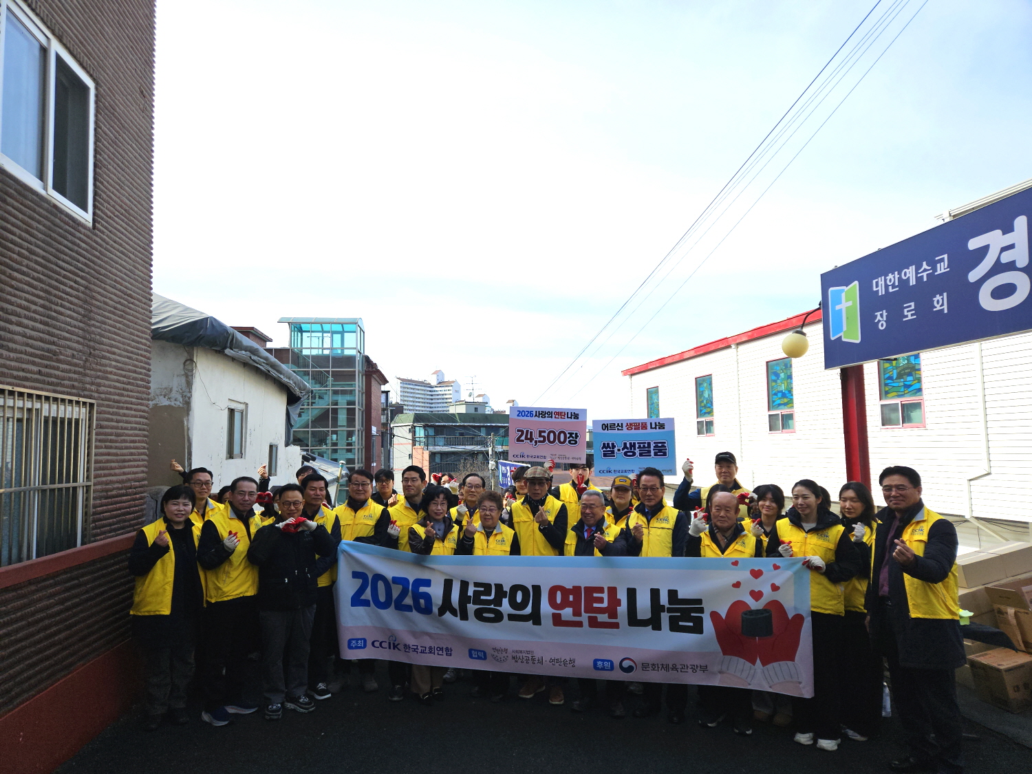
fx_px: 686
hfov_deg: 73.9
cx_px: 516
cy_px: 387
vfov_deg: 58.9
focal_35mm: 23
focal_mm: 5.4
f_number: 1.8
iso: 25
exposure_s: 1/1484
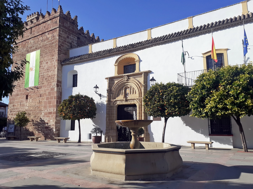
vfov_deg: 51.4
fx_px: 197
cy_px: 94
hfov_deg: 65.3
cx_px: 126
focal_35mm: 27
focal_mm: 3.6
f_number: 1.9
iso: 40
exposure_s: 1/2188
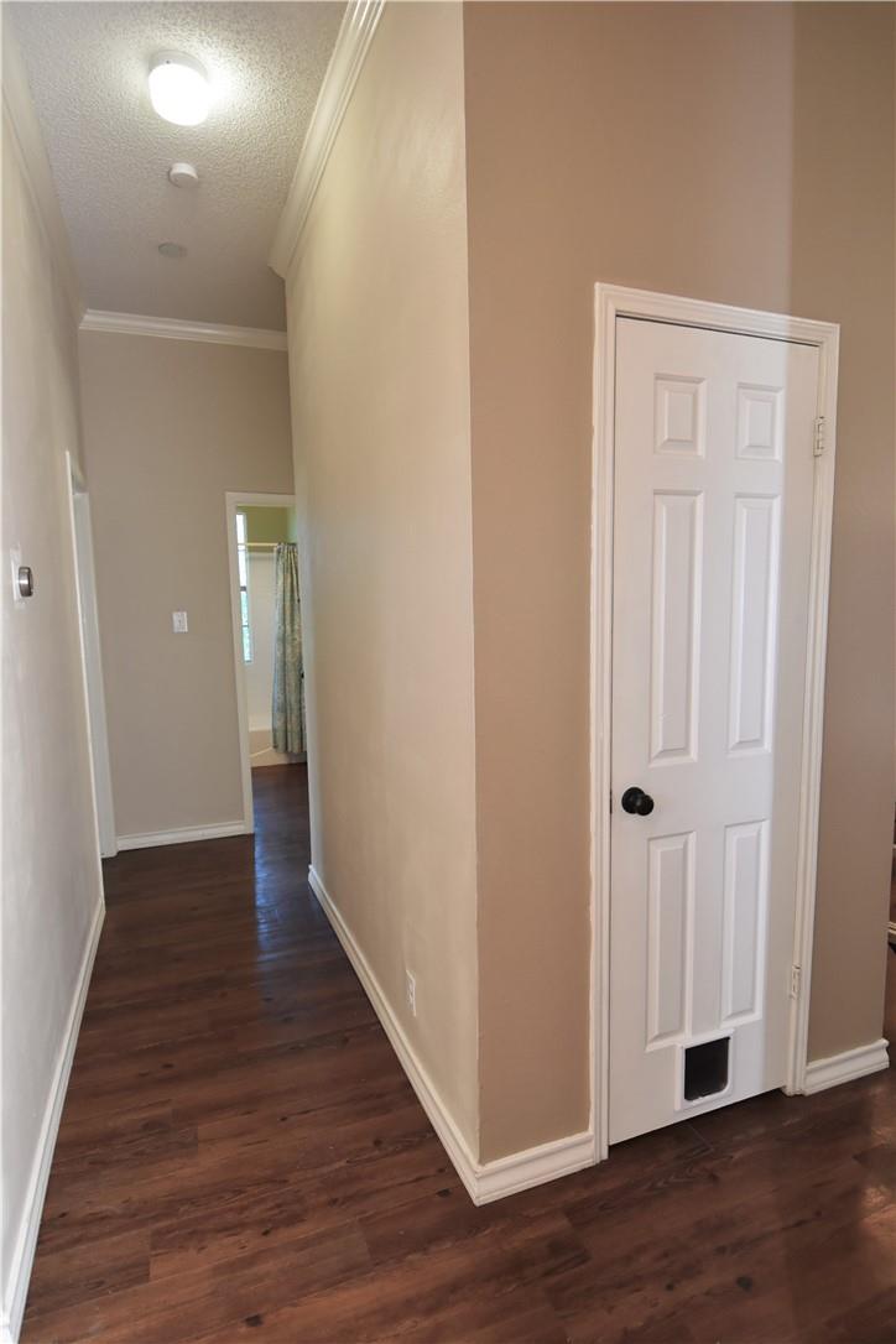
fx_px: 672
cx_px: 448
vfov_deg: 90.0
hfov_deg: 67.4
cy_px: 672
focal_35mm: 18
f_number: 4.8
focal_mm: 12
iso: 800
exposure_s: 1/90
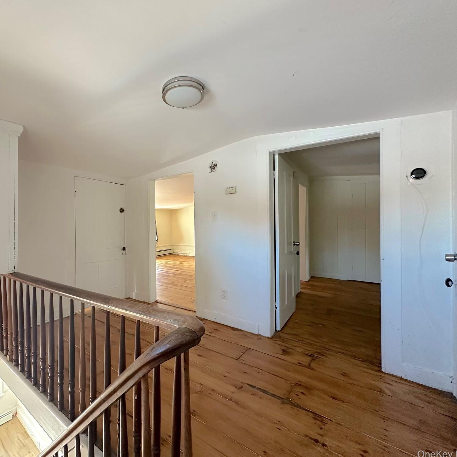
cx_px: 166
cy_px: 226
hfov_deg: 82.1
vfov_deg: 84.0
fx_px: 254
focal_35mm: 17
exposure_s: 1/71
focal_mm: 2.22
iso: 320
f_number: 2.2
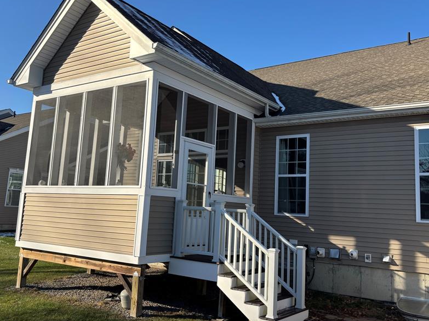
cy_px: 150
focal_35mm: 34
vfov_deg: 41.8
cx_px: 219
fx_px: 421
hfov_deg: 54.0
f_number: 1.6
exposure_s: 1/2105
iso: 50
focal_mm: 5.96
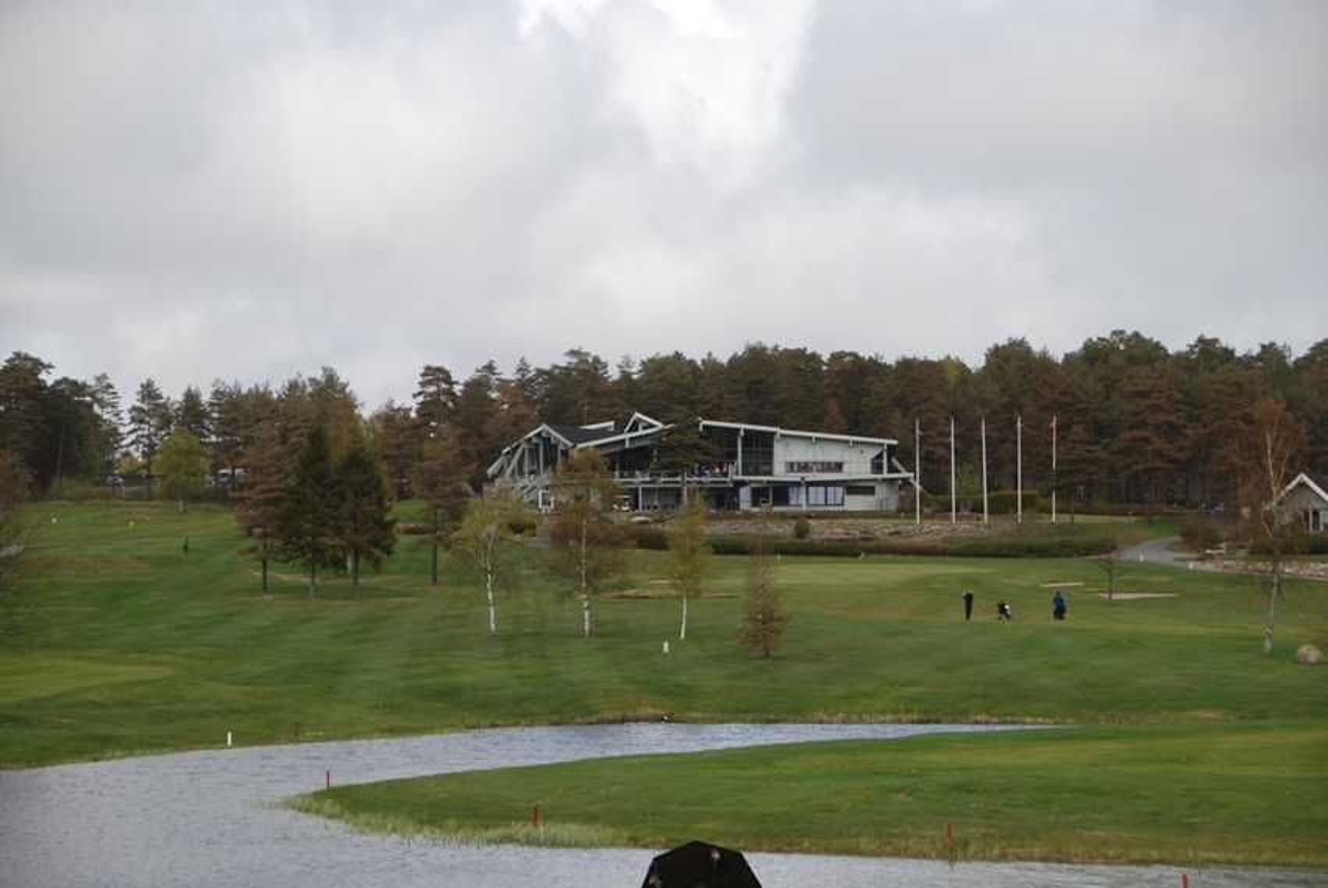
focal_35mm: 112
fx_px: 4153
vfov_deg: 12.2
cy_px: 444
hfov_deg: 18.2
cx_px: 664
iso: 140
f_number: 5.6
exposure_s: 1/500
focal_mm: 75
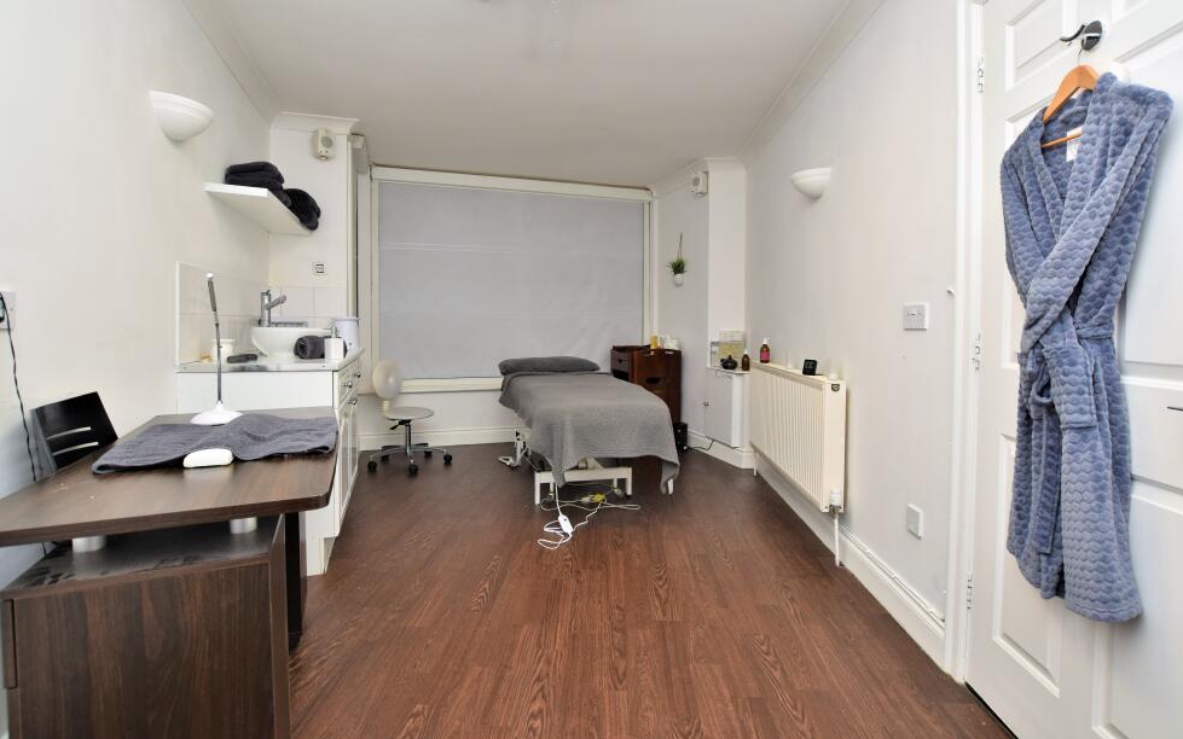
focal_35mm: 16
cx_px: 579
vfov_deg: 71.1
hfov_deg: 97.8
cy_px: 335
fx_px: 516
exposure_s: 1/60
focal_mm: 10
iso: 400
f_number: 5.6
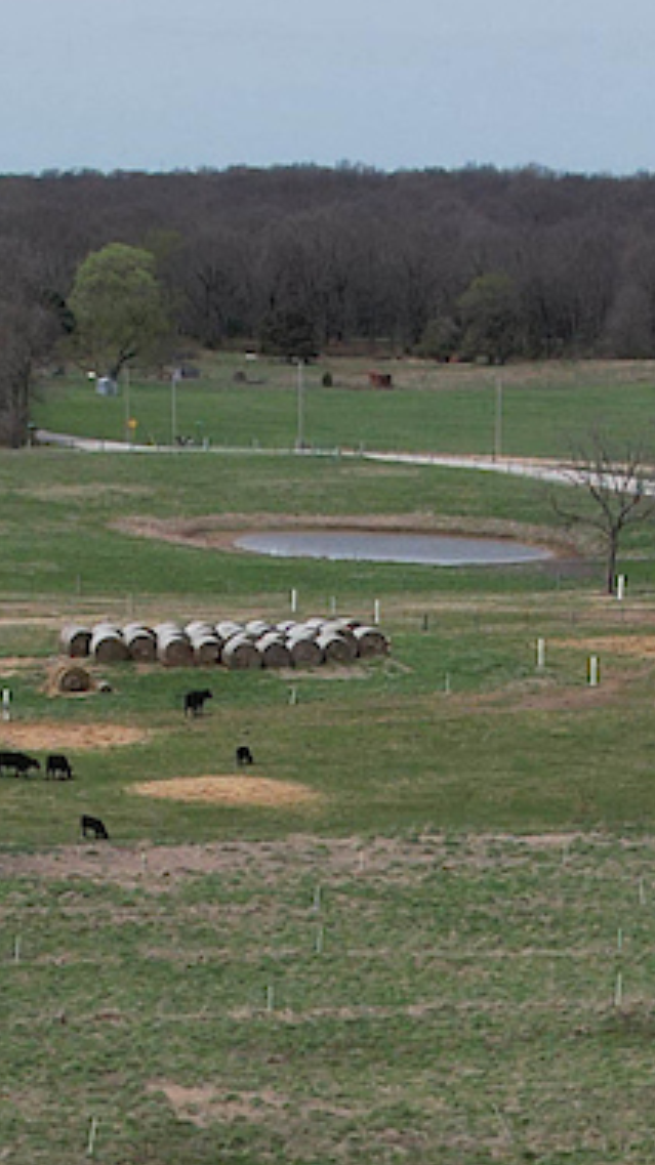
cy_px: 1577
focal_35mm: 146
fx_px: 4511
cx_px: 409
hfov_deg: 8.3
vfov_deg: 14.1
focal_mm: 8.38
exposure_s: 1/3000
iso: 100
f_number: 2.8
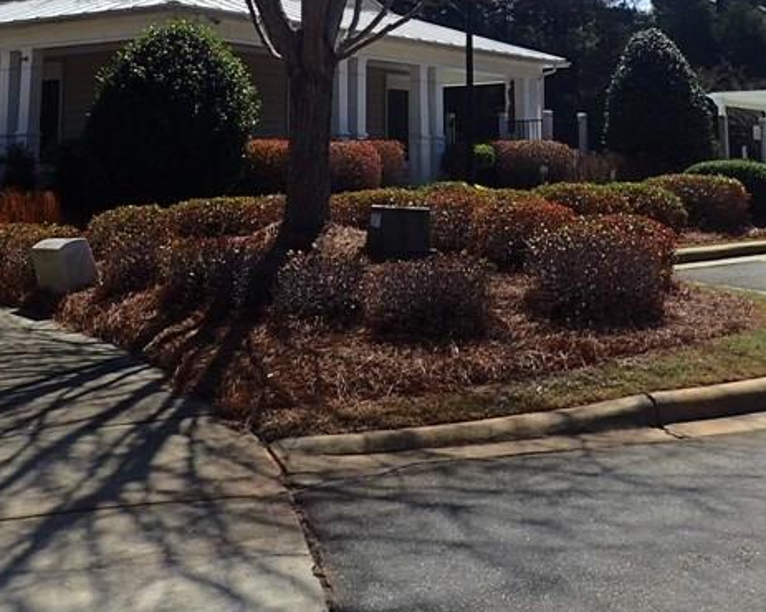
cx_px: 437
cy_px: -15
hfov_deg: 34.7
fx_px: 1224
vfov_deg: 26.4
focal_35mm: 54
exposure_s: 1/250
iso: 100
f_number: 8
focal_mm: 4.5
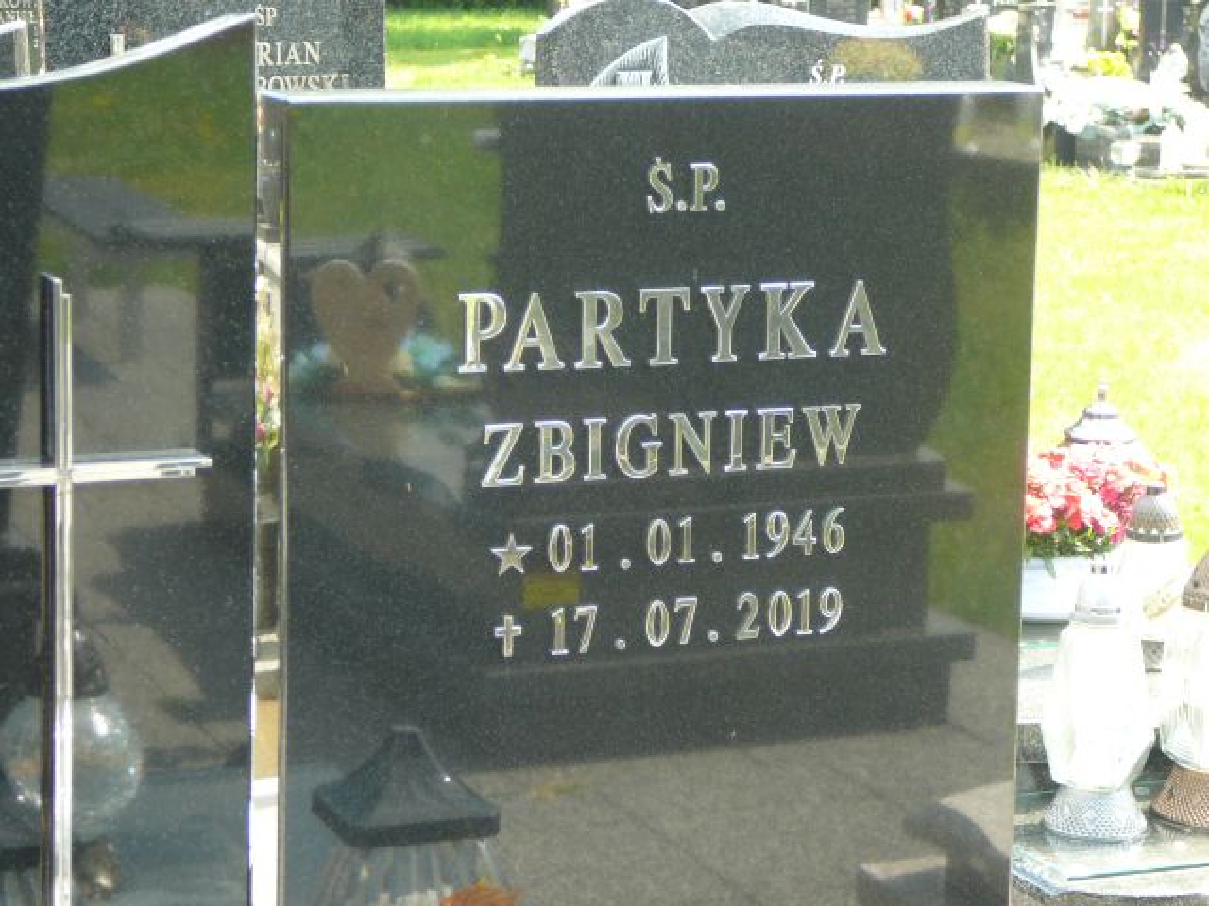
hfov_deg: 20.7
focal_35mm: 95
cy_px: 453
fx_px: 3318
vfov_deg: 15.6
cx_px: 604
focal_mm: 14.1
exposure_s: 1/80
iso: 80
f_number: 3.9
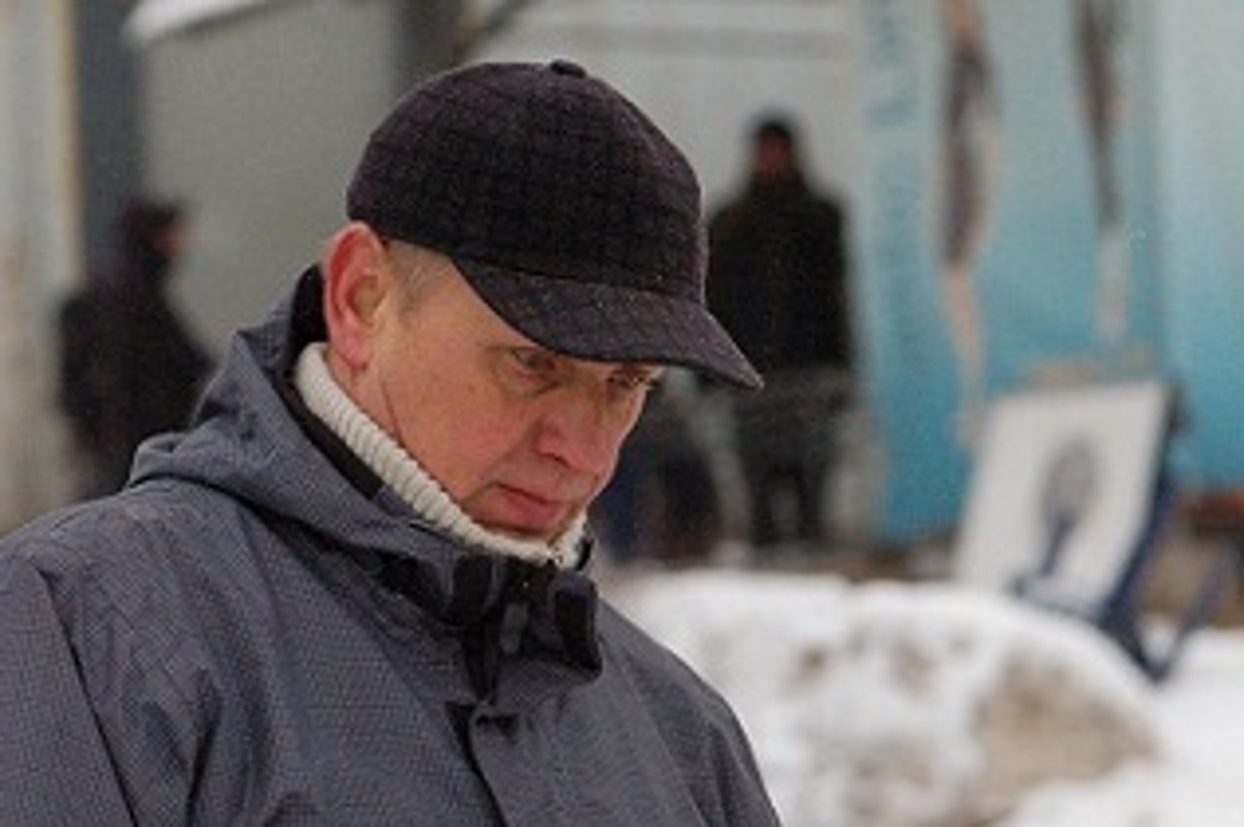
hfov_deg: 7.6
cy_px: 488
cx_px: 488
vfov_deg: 5.1
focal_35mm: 270
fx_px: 9315
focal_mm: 105
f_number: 5.6
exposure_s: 1/500
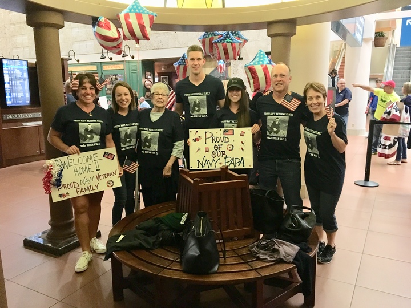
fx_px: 344
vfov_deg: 48.2
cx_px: 206
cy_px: 154
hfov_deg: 61.7
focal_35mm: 29
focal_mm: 4.15
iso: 200
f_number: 2.2
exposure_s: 1/20
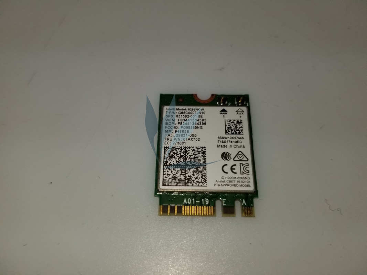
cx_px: 184
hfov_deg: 67.3
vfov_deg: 53.1
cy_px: 138
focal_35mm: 26
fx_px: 276
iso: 50
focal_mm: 4.25
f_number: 1.7
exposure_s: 1/3752
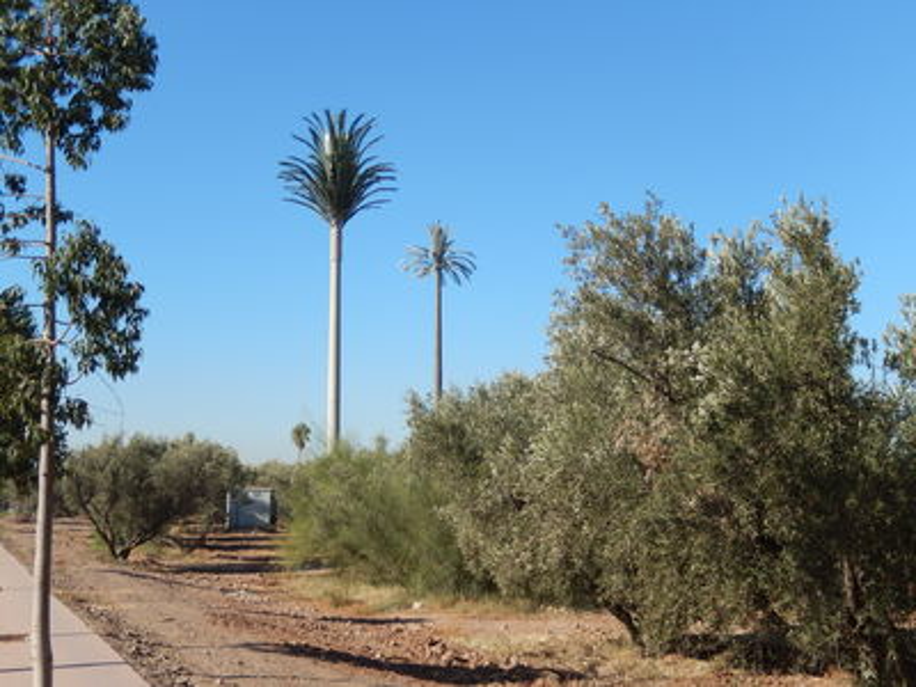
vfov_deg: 28.6
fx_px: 1350
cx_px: 458
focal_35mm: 51
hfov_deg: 37.5
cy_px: 344
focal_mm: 9.2
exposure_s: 1/800
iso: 125
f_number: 4.5
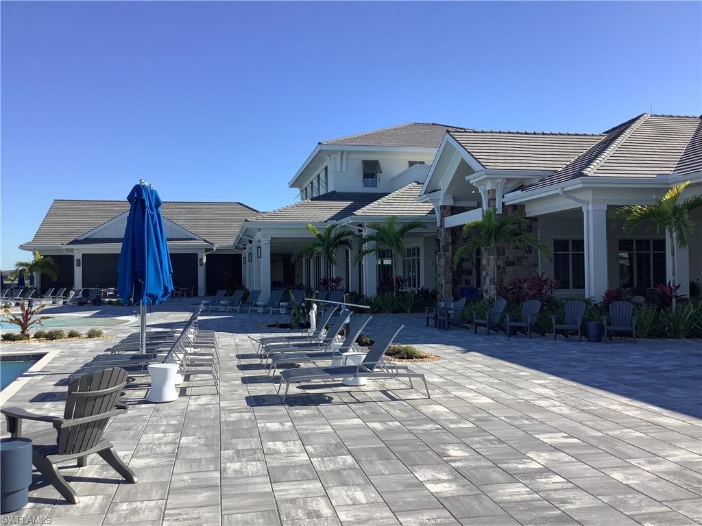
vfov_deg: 45.4
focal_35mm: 31
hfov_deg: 58.4
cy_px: 263
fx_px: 629
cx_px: 351
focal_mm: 3.3
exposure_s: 1/1274
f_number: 2.4
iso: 25
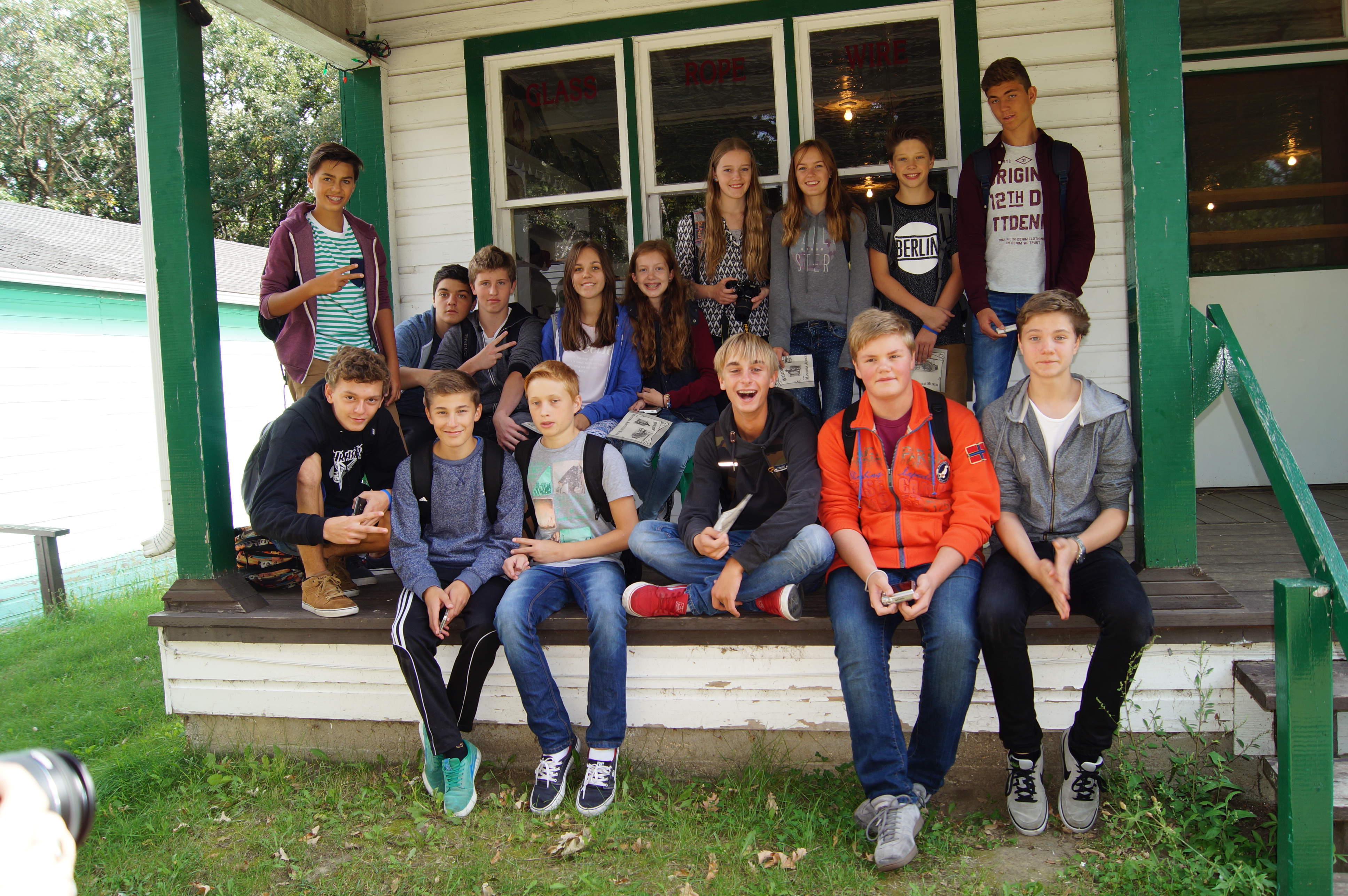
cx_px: 674
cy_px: 448
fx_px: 1010
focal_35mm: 27
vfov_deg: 47.9
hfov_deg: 67.4
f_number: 5
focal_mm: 18
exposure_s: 1/80
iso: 100
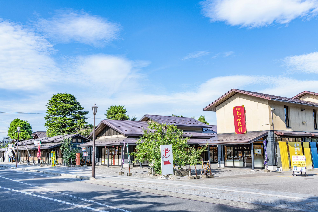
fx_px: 309
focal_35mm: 35
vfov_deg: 37.8
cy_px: 106
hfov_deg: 54.4
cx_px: 159
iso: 100
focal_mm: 35
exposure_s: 1/160
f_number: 11
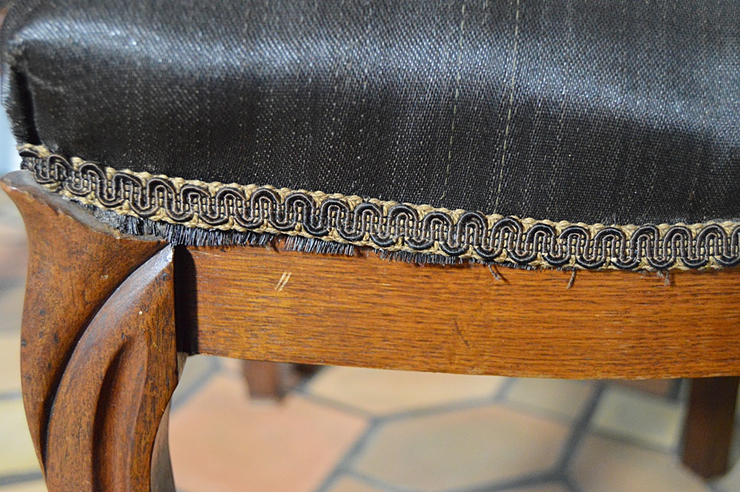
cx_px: 370
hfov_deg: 42.4
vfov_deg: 28.9
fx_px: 955
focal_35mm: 46
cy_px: 246
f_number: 4.2
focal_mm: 31
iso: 3200
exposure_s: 1/40
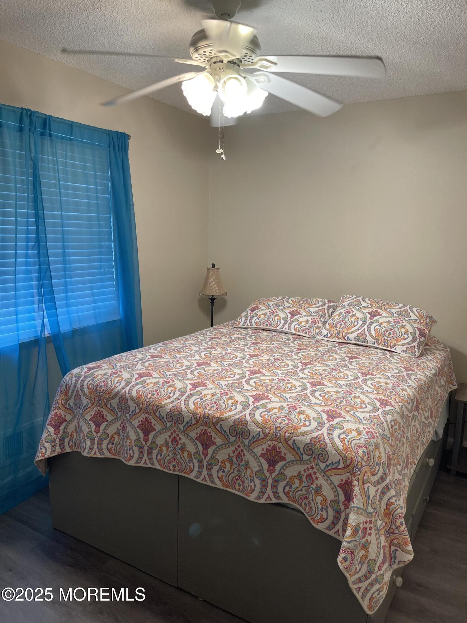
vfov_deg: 69.4
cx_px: 234
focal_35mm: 25
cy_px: 312
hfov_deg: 54.9
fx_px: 450
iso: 100
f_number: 1.6
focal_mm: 5.1
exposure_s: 1/120
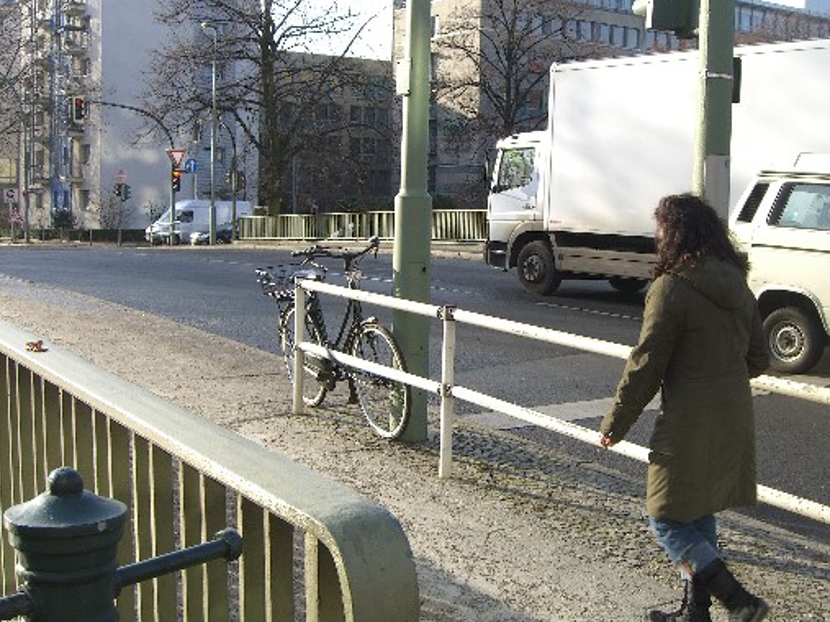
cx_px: 493
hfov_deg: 41.1
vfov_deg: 31.5
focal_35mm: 46
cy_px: 290
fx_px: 1103
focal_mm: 7.9
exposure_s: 1/200
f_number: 4
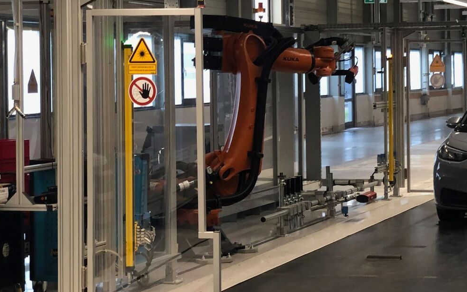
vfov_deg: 12.2
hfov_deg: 19.2
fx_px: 1362
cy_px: 89
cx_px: 387
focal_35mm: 107
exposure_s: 1/50
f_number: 2.4
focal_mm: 6
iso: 64
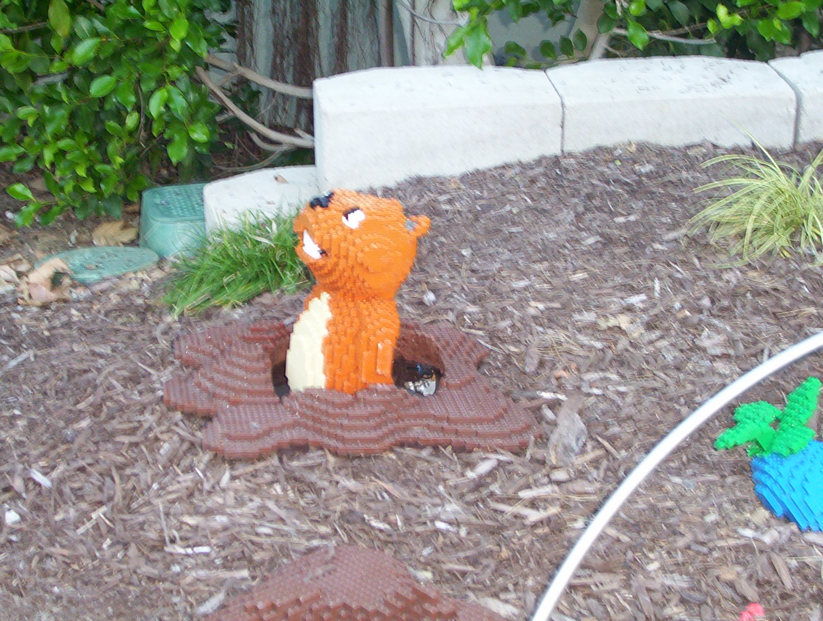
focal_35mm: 81
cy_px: 310
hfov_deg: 24.1
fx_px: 1930
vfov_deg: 18.3
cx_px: 412
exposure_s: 1/33.3
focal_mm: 10.76
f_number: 3.62
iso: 140
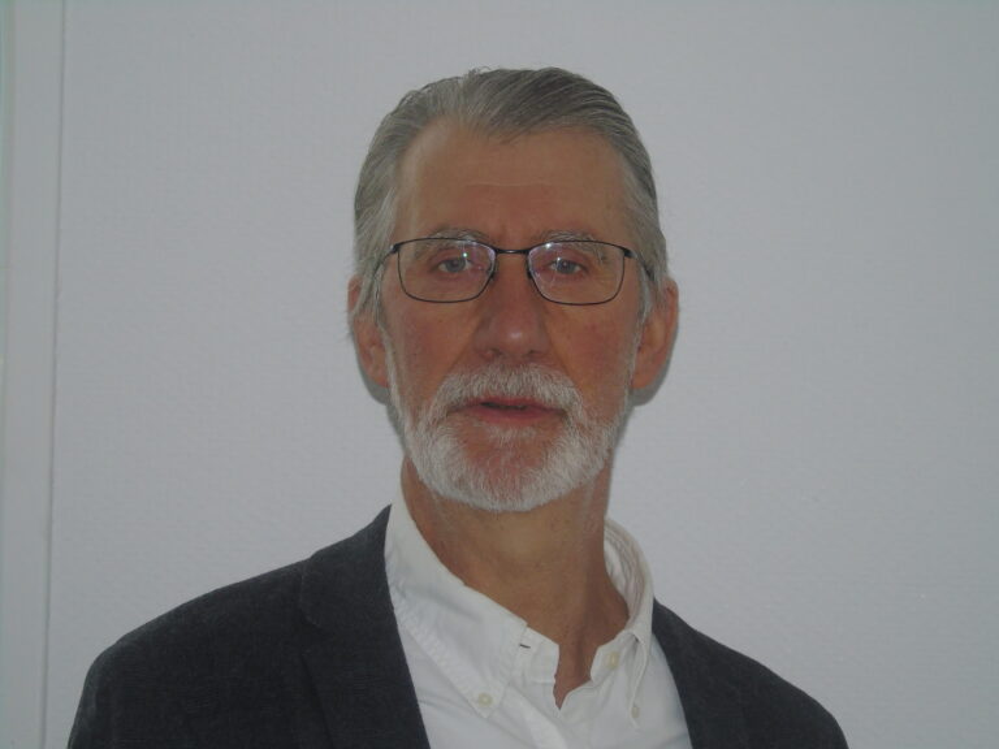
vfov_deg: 9.2
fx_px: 4675
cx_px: 500
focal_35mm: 162
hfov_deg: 12.2
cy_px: 374
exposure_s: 1/60
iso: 200
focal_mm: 29
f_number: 4.9
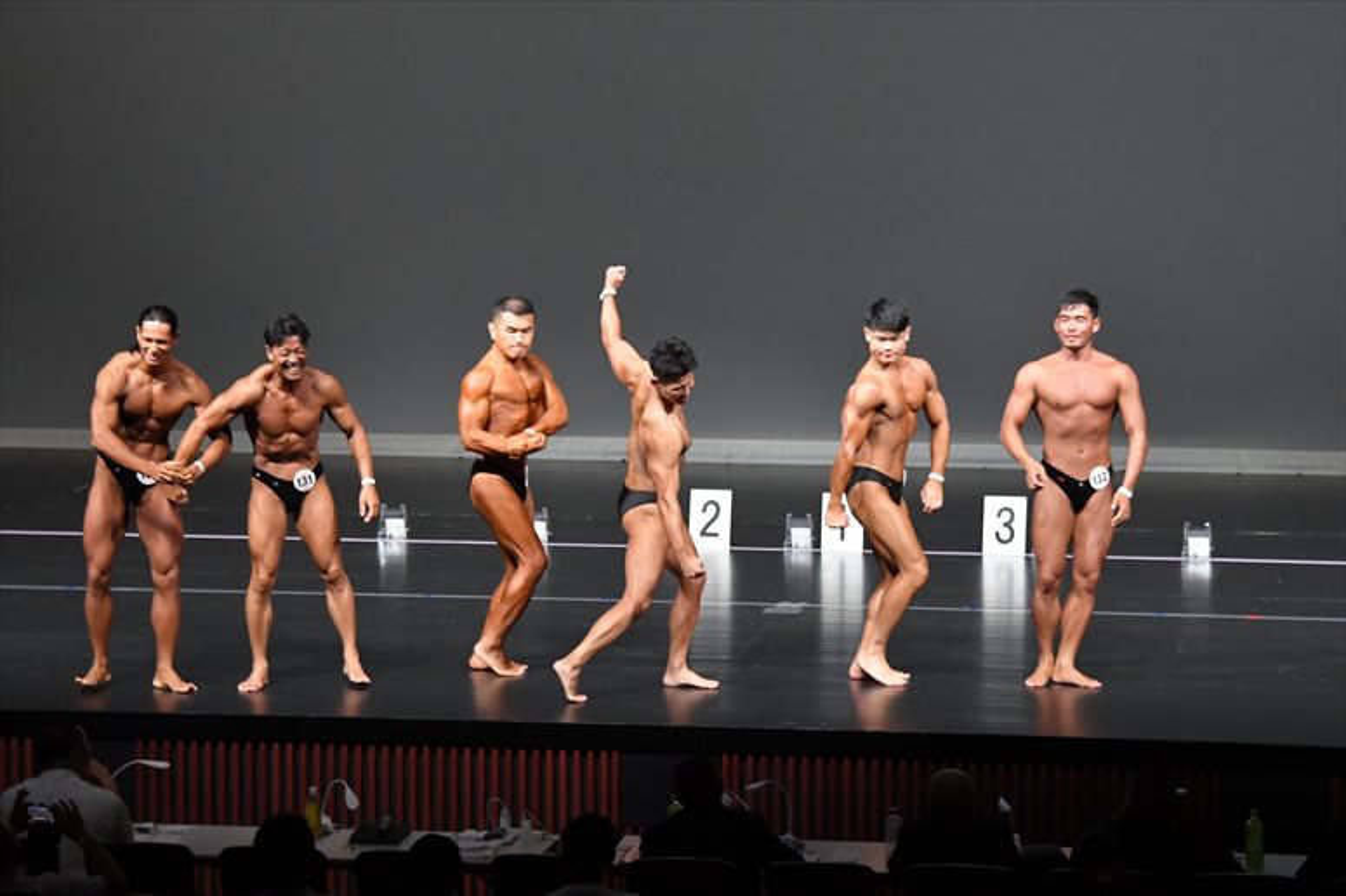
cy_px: 448
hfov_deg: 13.1
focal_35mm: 157
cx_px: 673
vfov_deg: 8.7
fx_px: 5867
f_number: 5.6
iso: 5000
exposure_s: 1/400
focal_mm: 105
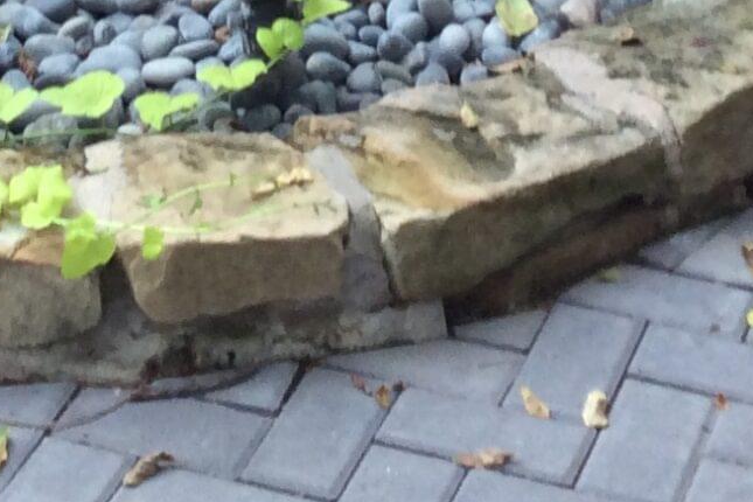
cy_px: -604
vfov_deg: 9.5
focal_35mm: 132
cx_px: 290
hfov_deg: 15.5
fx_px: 2761
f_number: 2.4
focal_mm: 3.3
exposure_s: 1/120
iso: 50
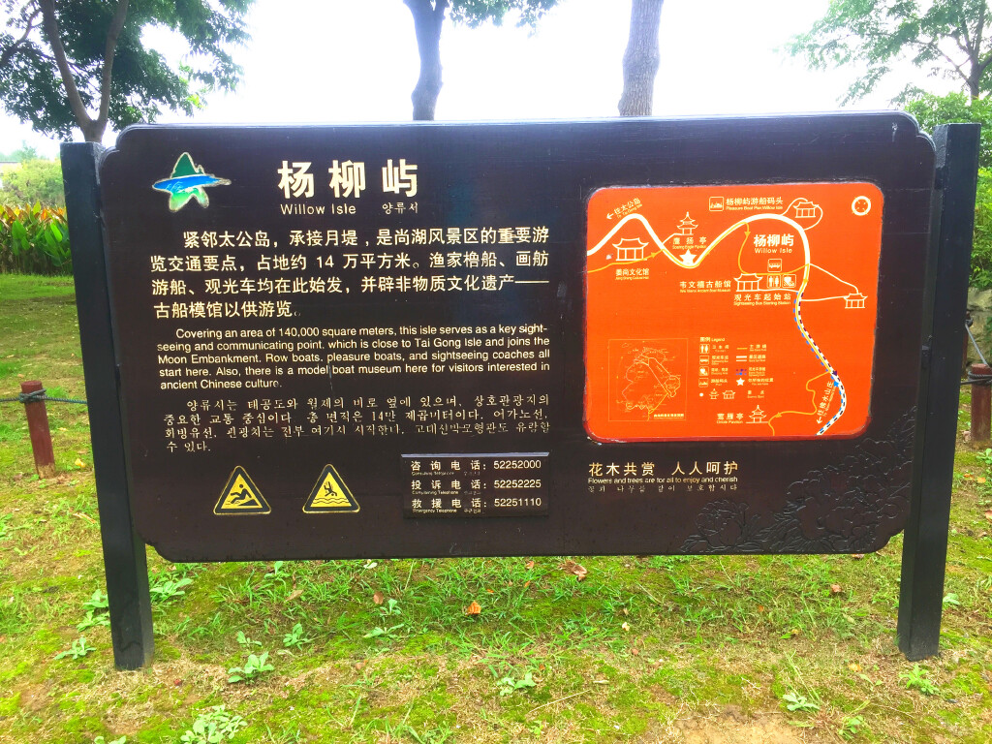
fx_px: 831
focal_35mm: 29
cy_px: 372
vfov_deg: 48.2
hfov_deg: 61.7
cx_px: 496
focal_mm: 4.15
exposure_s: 1/103
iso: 32
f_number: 2.2
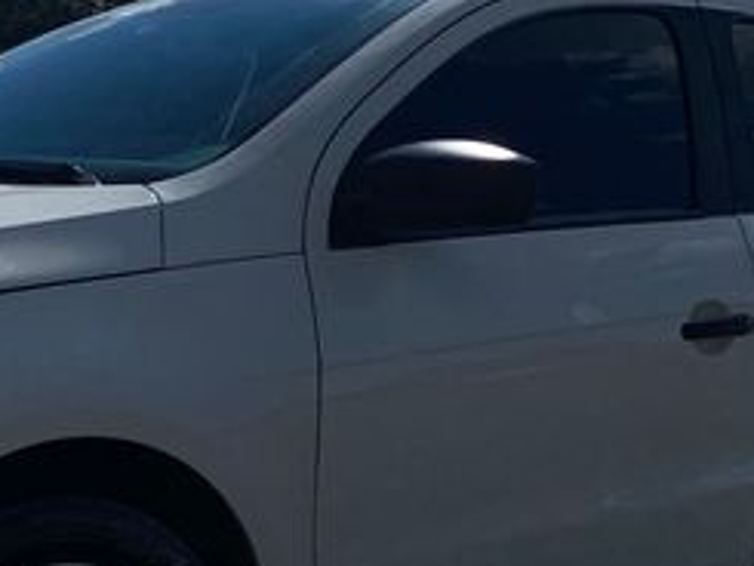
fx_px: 1874
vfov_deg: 17.1
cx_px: 206
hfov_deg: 22.6
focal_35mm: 86
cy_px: 194
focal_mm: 4.25
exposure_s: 1/7692
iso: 32
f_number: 1.8
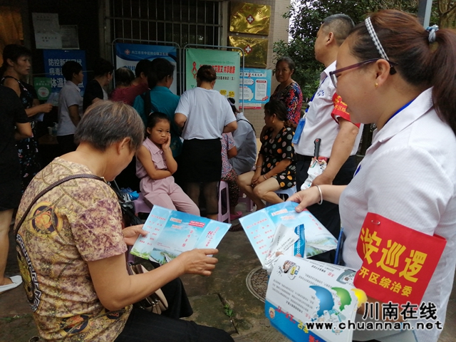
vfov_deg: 53.1
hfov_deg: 67.3
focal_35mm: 26
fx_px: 343
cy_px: 171
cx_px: 228
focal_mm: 3.46
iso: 80
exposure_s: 1/100
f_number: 1.8
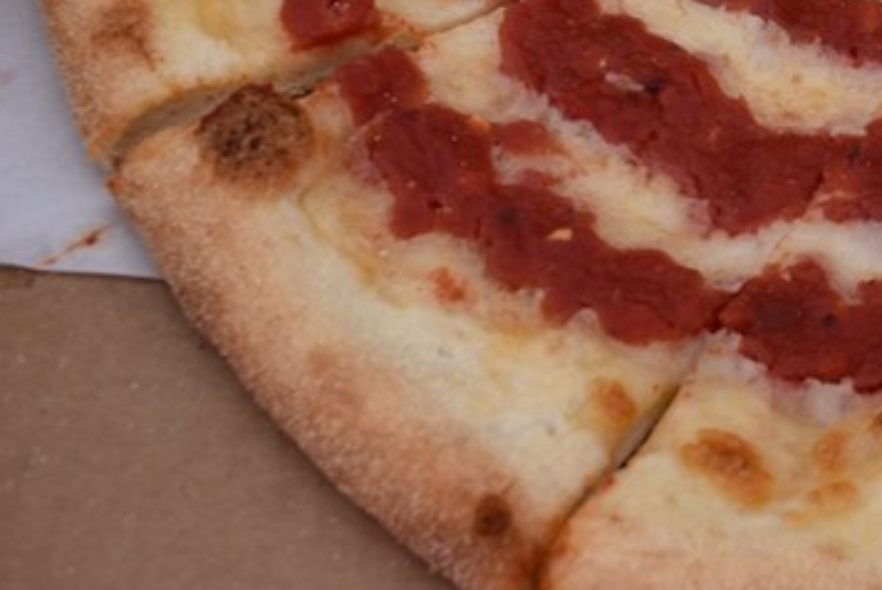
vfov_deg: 15.1
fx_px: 2168
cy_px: -76
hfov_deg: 20.9
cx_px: 1145
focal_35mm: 88
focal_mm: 21
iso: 360
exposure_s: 1/250
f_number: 8
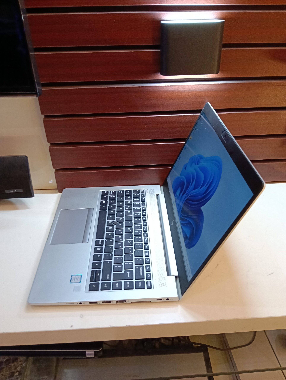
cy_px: 190
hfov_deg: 51.5
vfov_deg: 65.2
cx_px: 143
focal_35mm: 27
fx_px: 297
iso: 250
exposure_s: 1/30
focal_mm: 3.98
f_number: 1.8
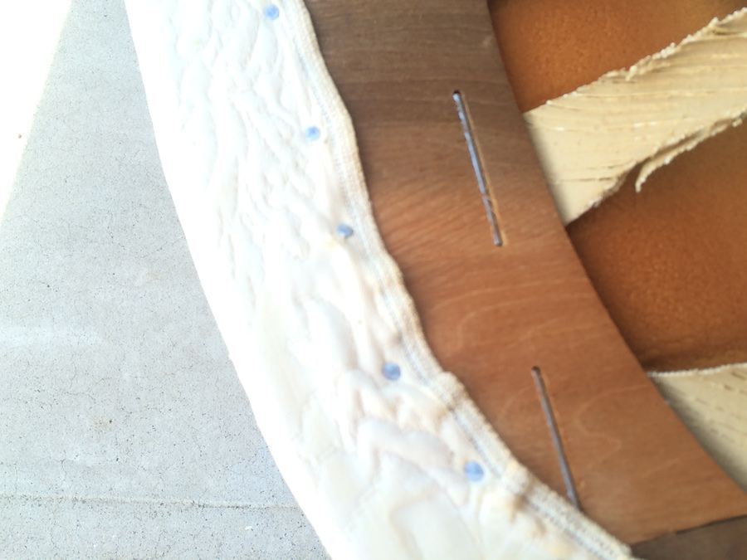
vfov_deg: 48.2
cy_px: 280
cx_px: 374
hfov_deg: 61.7
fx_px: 626
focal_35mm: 29
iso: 32
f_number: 2.2
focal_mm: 4.15
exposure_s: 1/142
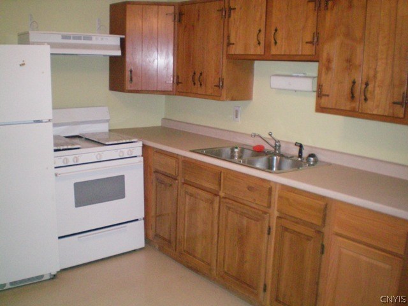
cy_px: 153
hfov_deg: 49.0
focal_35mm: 38
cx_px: 204
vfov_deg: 37.7
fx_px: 448
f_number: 3.1
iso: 400
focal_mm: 6.3
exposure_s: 1/60
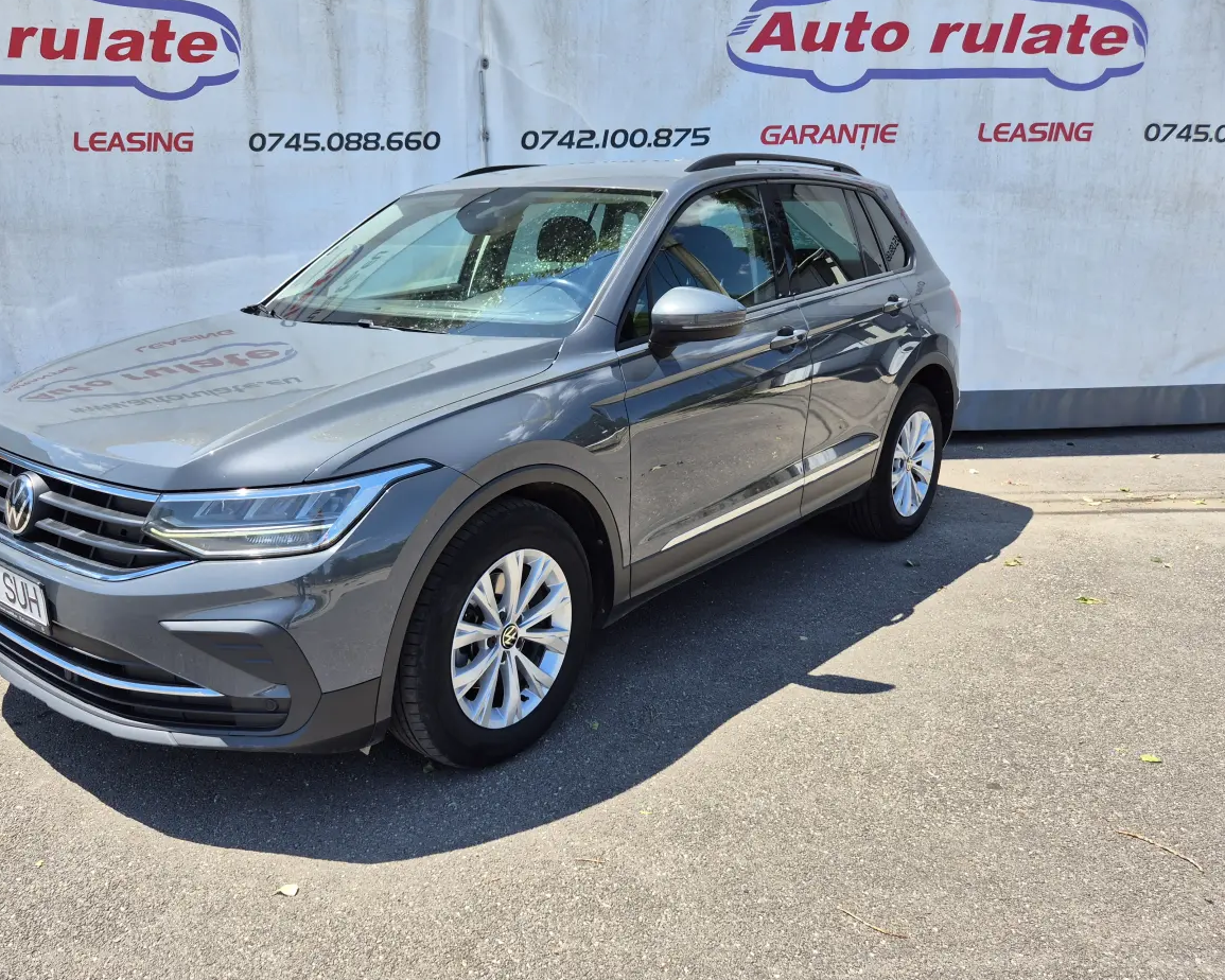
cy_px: 465
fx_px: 1015
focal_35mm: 28
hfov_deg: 61.7
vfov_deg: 51.5
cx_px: 491
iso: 25
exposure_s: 1/642
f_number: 1.8
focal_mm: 5.4
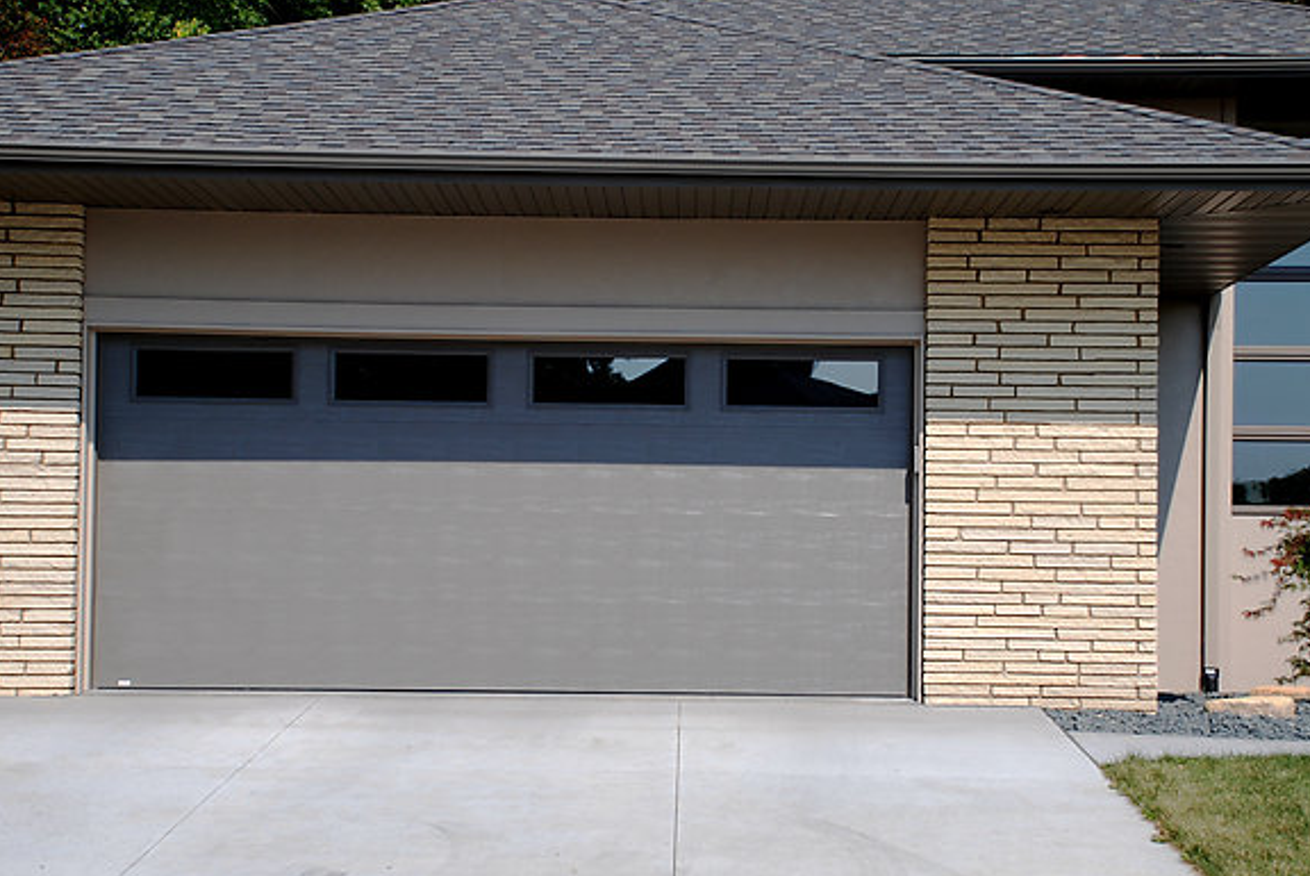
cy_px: 487
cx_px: 724
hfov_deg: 29.3
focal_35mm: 69
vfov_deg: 19.9
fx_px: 2500
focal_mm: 35
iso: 100
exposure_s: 1/800
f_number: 4.5
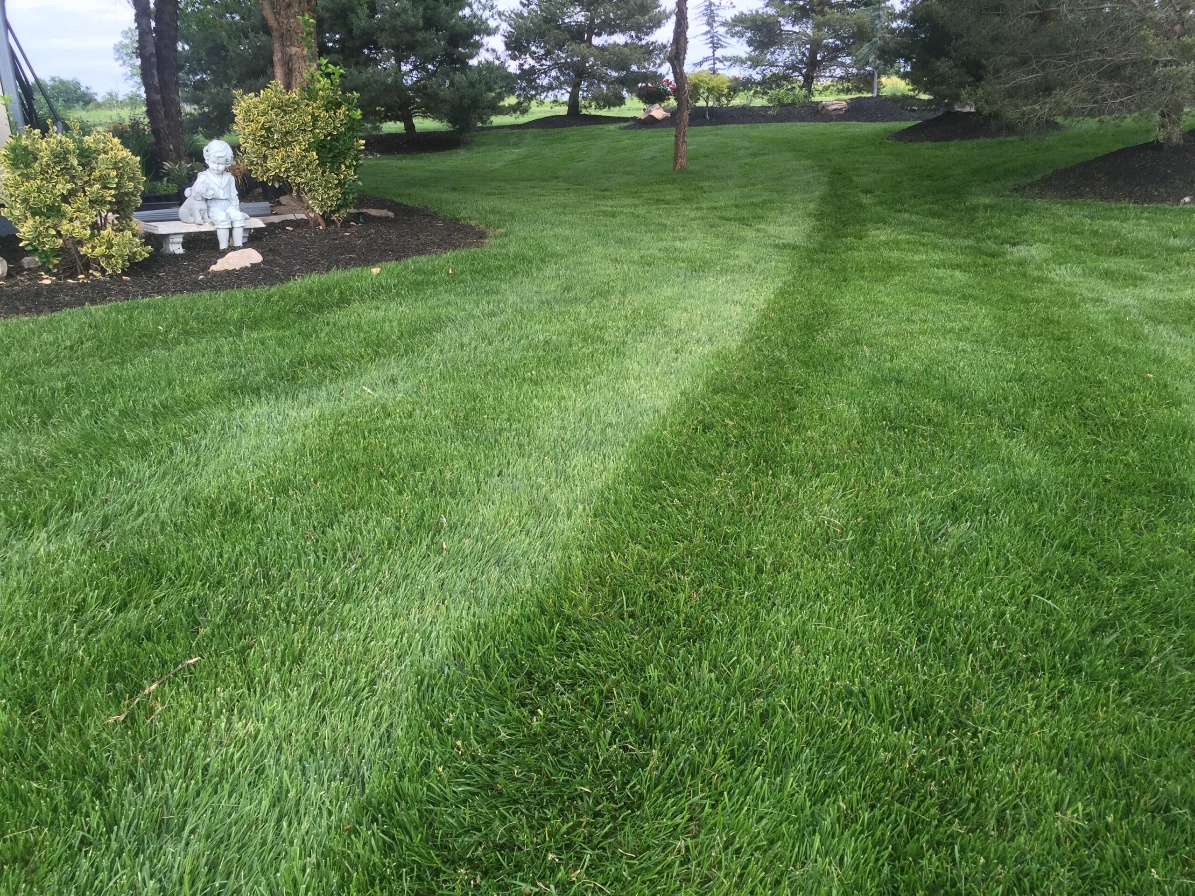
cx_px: 598
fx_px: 1001
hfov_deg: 61.7
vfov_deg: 48.2
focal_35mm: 29
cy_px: 448
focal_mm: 4.15
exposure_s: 1/120
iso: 40
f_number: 2.2
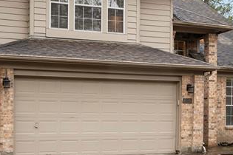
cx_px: 146
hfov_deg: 25.9
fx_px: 505
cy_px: 32
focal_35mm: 78
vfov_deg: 17.4
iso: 100
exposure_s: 1/13
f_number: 8
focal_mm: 24
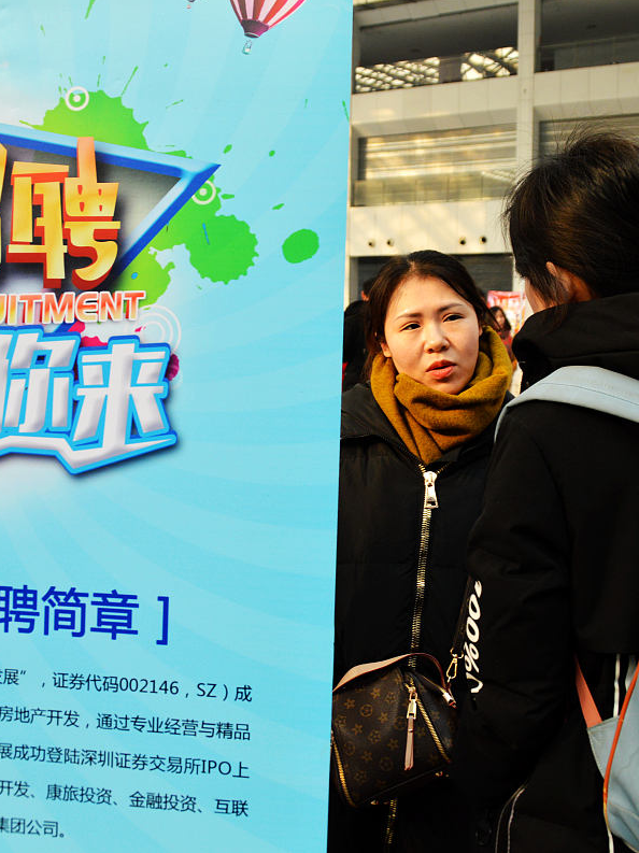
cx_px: 303
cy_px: 425
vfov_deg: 39.7
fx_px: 1182
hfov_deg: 30.2
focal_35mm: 48
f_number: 7.1
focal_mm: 22
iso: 200
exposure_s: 1/30
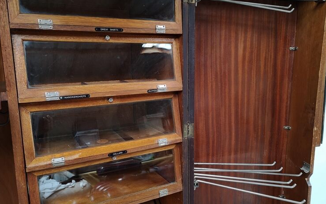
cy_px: 108
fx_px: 275
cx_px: 166
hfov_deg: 61.2
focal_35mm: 31
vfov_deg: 40.6
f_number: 1.8
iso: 125
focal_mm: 5.58
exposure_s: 1/60
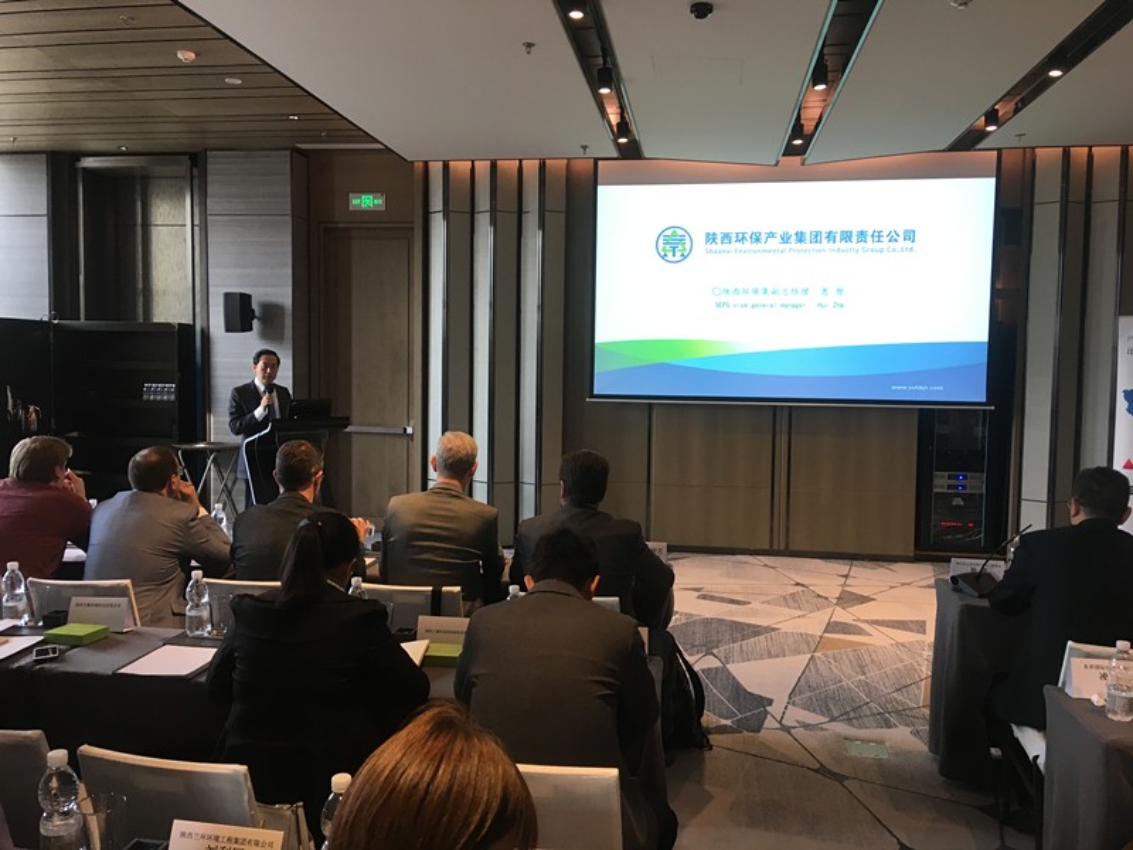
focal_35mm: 29
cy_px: 425
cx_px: 566
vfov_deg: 48.2
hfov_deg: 61.7
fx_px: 949
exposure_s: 1/33
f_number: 2.2
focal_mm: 4.15
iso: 40
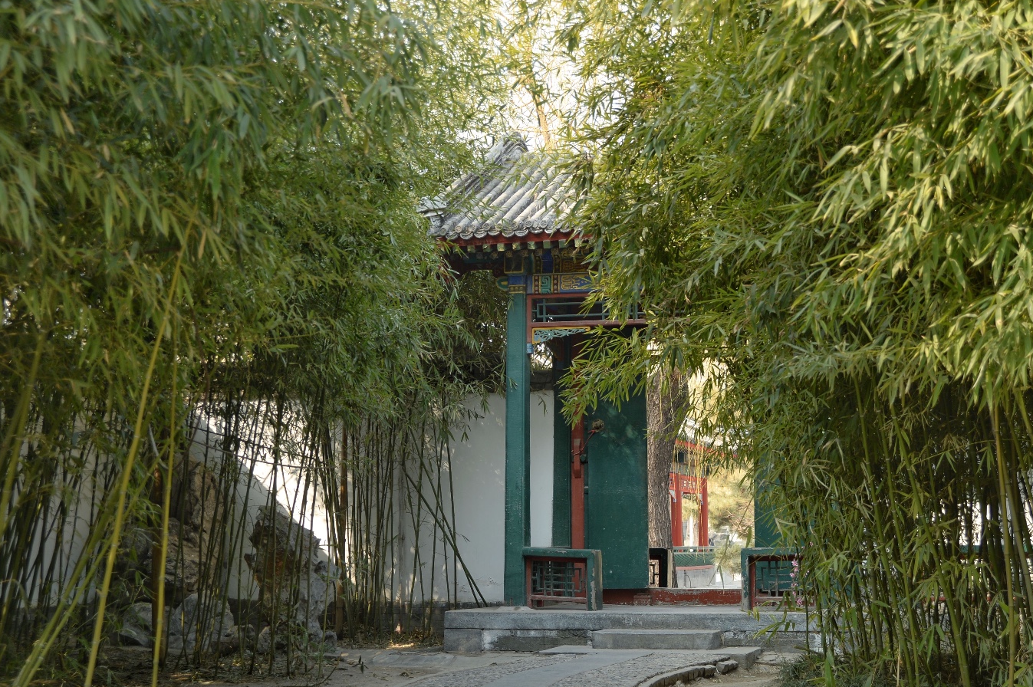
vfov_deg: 23.7
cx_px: 595
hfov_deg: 35.0
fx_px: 1634
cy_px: 404
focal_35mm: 57
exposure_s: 1/160
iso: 200
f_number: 5.6
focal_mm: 48
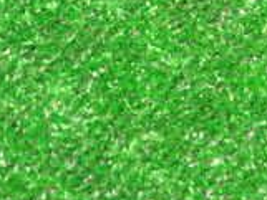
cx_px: 376
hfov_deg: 15.5
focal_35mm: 119
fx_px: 919
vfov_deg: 11.6
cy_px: -149
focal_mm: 5.79
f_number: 2.4
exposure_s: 1/25
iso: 800
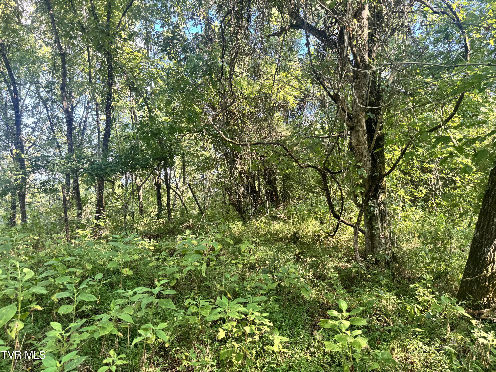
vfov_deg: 56.8
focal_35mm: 24
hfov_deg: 71.6
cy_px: 186
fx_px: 344
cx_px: 248
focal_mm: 6.76
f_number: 1.78
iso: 80
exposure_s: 1/121
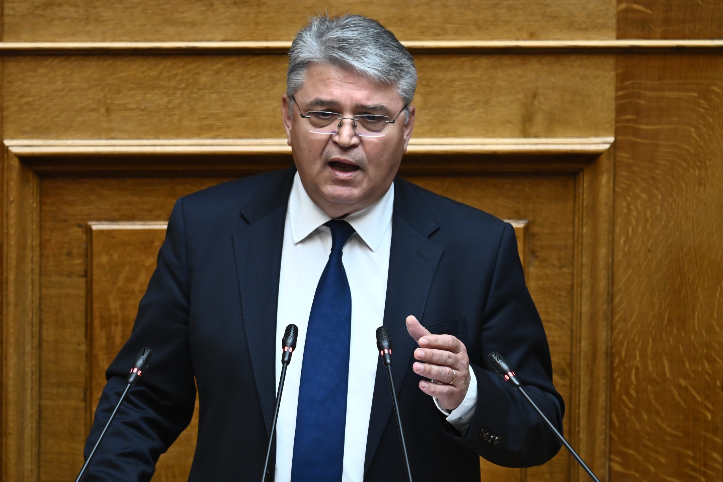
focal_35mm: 530
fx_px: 10644
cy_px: 241
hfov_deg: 3.9
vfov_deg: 2.6
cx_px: 362
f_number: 6.3
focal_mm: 530
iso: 3600
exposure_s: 1/250
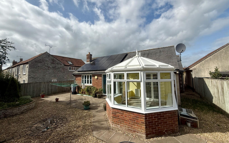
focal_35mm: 15
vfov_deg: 74.7
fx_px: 94
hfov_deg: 101.5
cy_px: 68
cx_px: 114
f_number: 2.2
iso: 50
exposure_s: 1/3663
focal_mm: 2.22
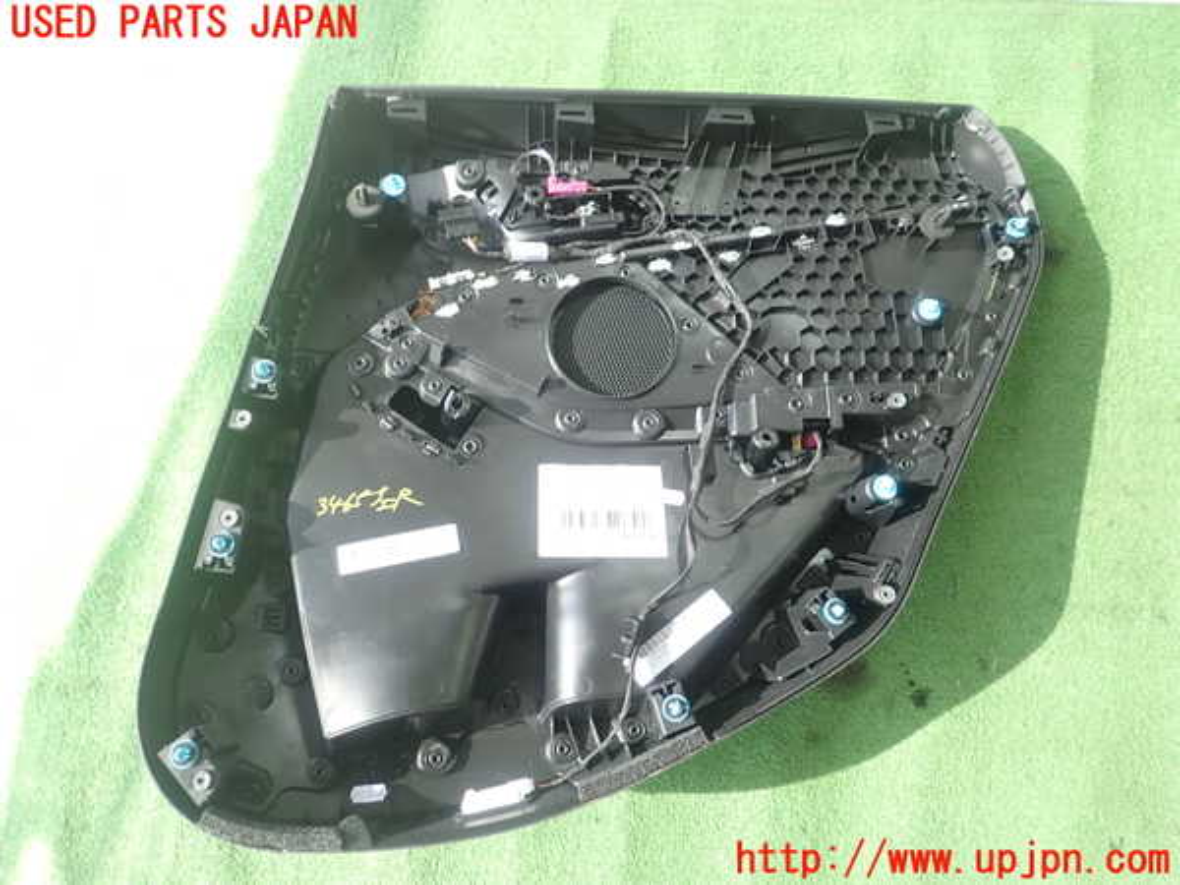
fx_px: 852
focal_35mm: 25
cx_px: 590
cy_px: 442
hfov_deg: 69.4
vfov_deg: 54.9
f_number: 2
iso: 100
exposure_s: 1/80
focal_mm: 4.5
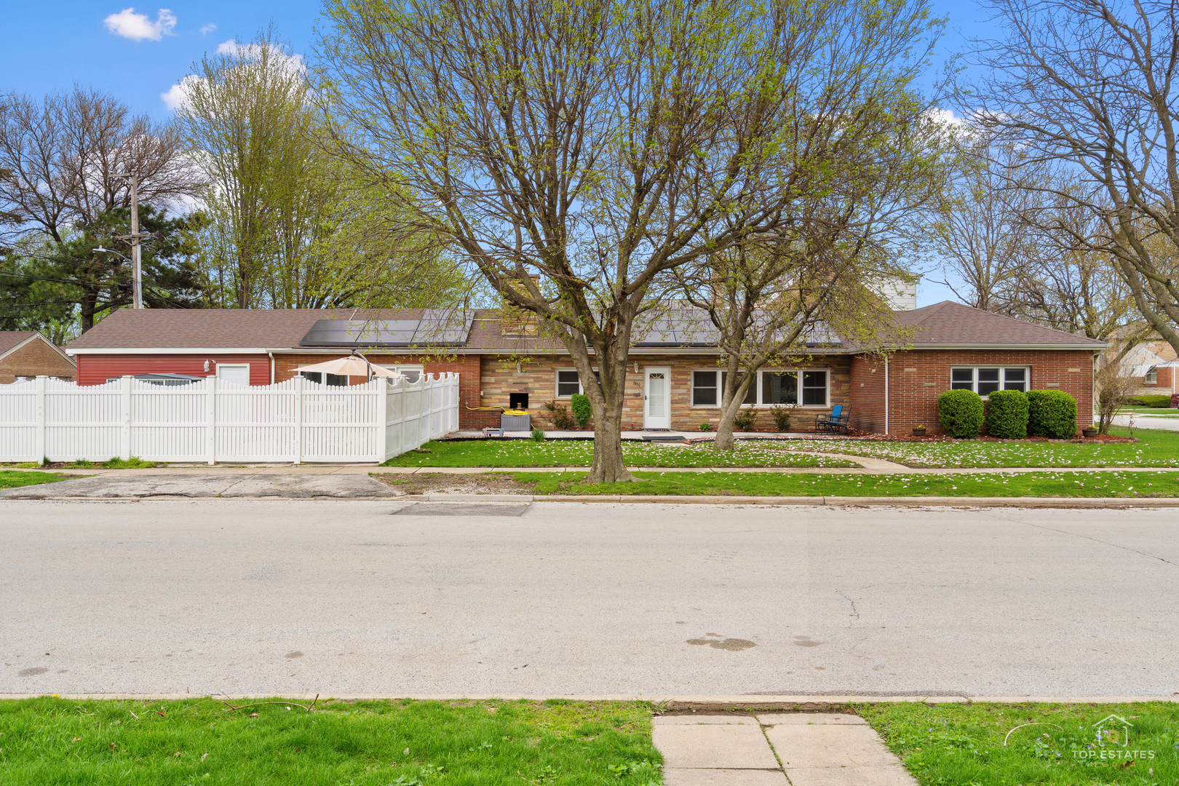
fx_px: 950
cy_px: 393
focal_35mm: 29
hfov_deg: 63.7
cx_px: 590
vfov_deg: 45.0
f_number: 9
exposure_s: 1/60
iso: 200
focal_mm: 29
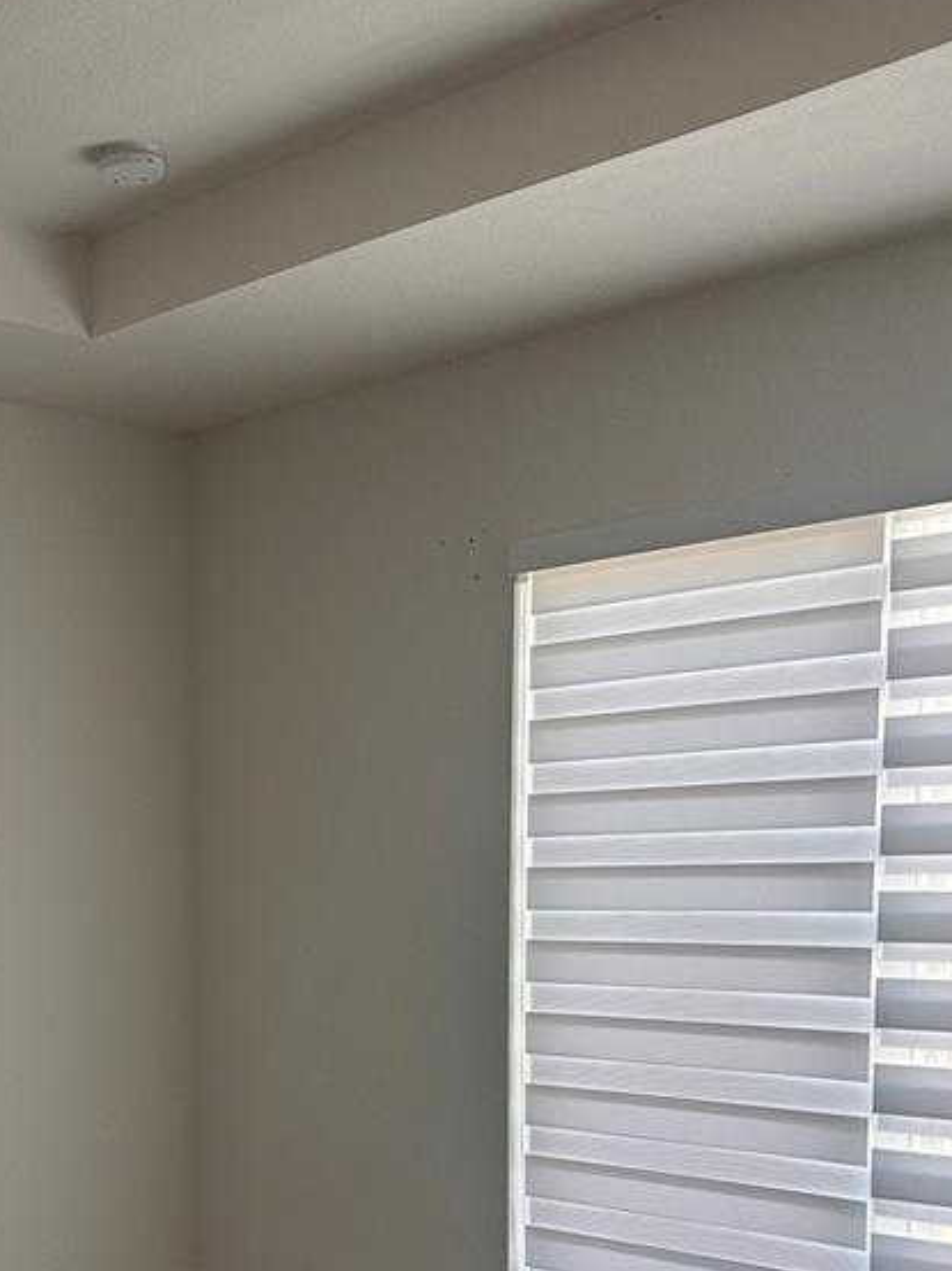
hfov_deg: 27.4
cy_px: 1014
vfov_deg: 35.7
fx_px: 1908
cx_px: 174
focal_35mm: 52
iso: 125
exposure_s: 1/120
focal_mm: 6.86
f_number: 1.78
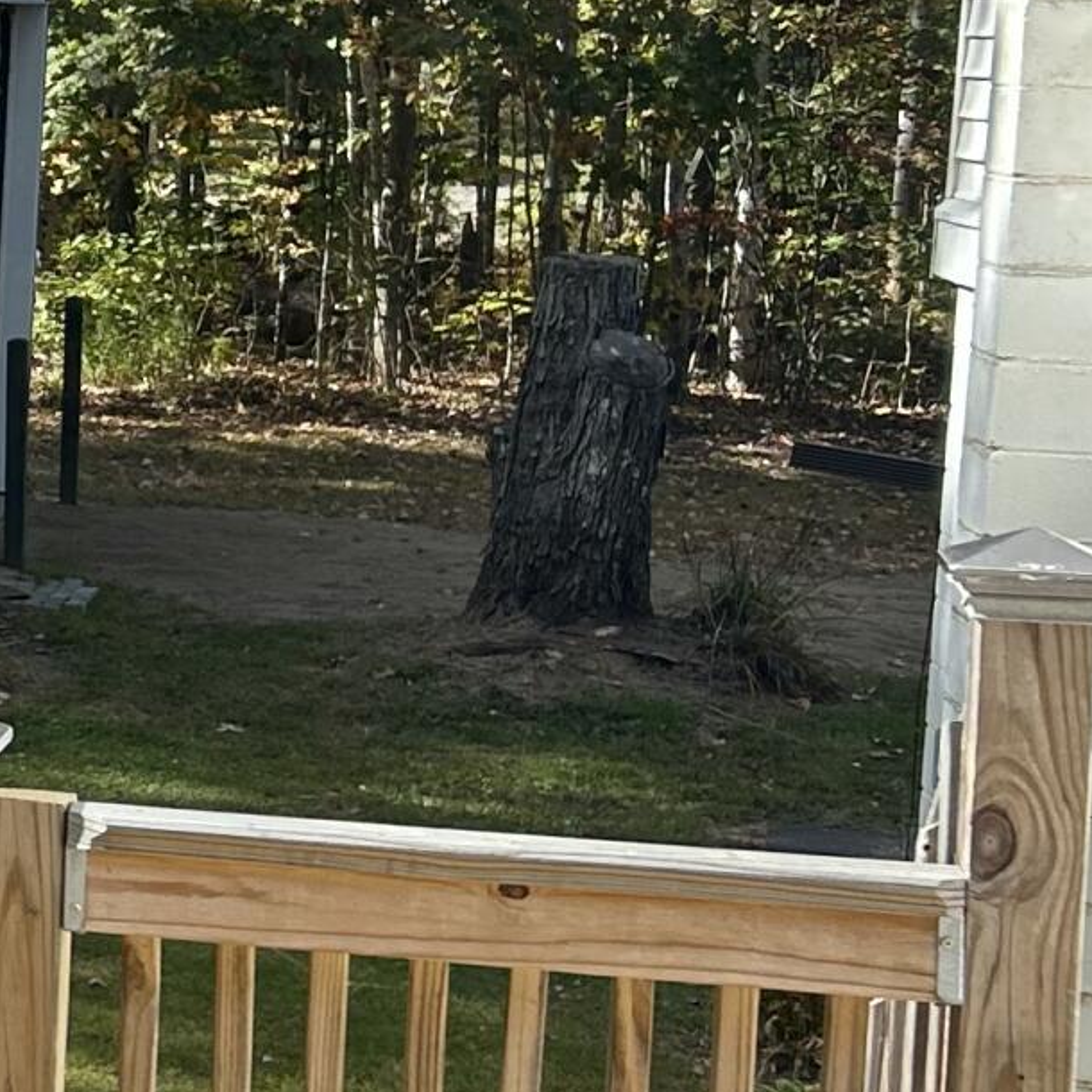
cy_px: 424
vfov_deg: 15.4
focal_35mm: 113
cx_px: -1303
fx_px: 4033
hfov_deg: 12.8
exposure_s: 1/1468
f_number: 1.5
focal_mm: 5.7
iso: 50
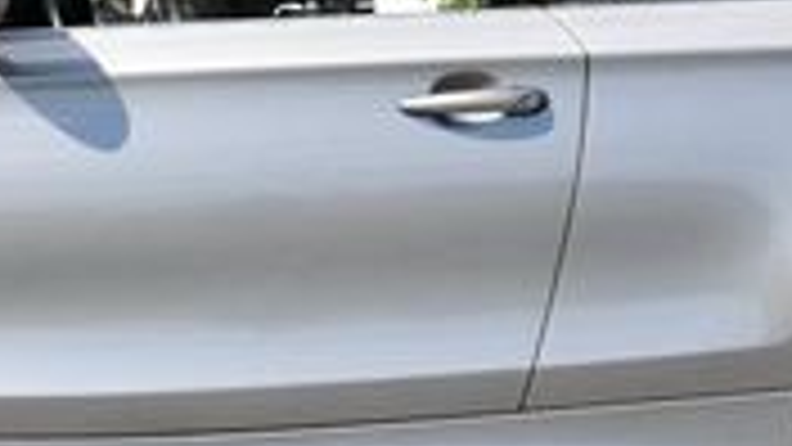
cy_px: -162
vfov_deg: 6.6
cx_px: 266
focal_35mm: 183
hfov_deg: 11.8
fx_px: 3843
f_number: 8
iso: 100
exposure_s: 1/250
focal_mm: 24
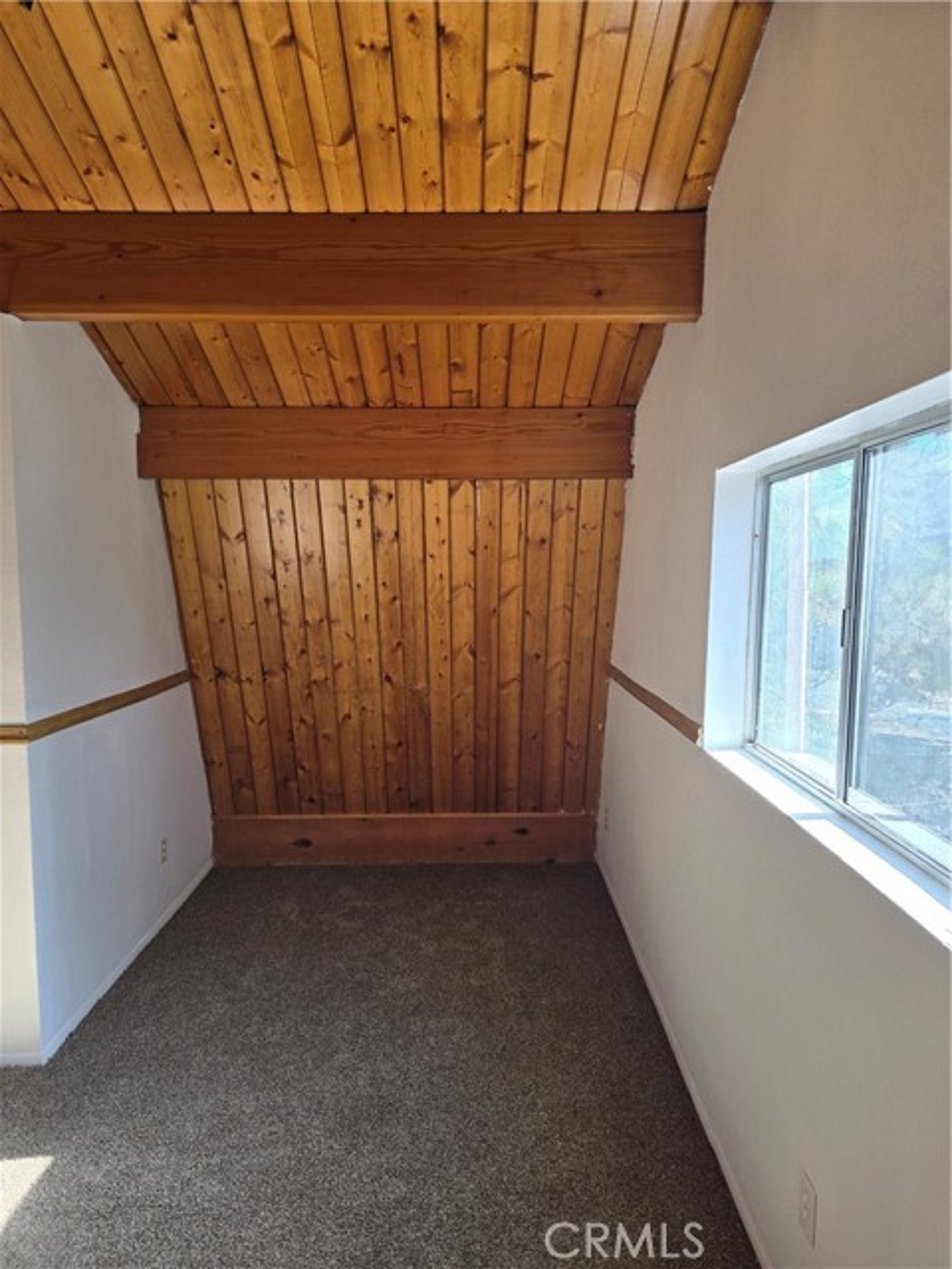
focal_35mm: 23
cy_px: 634
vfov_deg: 73.9
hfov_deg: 58.9
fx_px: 843
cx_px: 476
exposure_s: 1/180
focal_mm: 6.3
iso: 64
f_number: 1.7
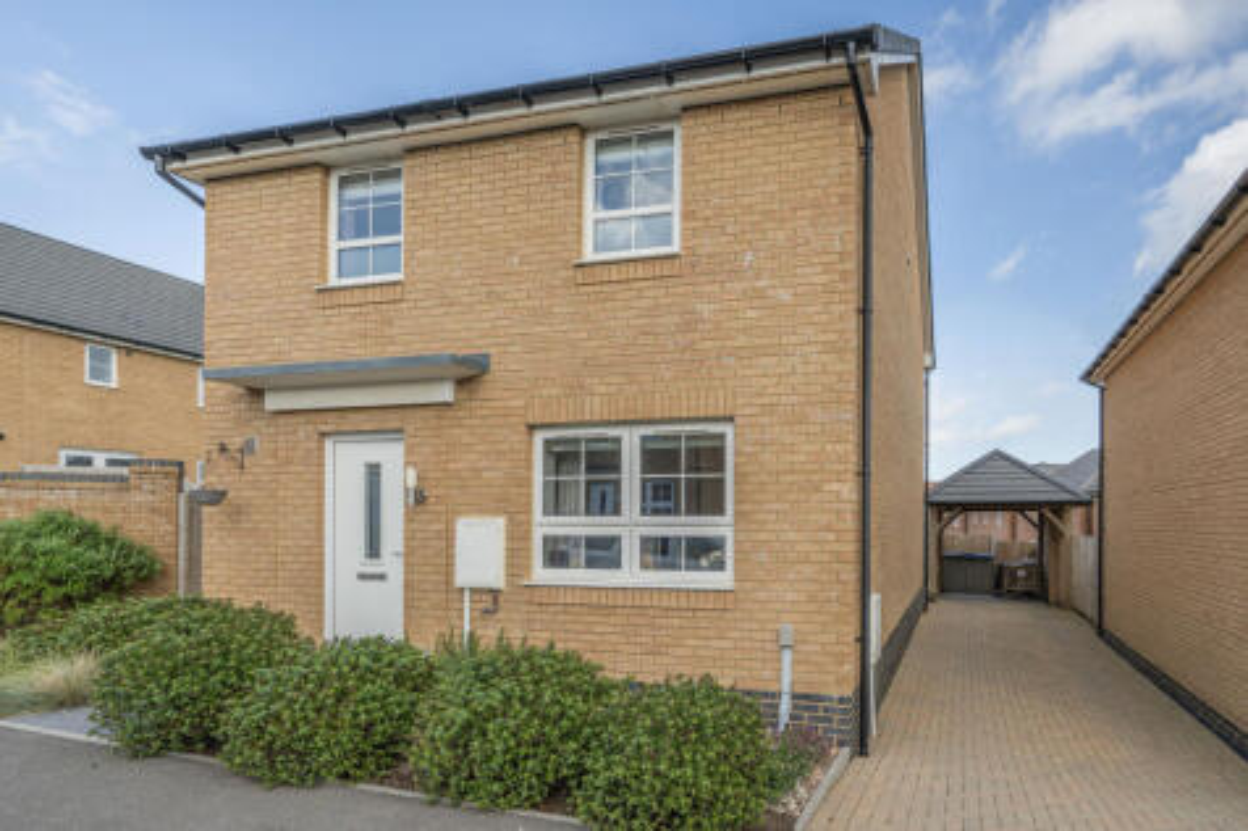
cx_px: 624
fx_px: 554
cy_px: 416
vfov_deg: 73.7
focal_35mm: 16
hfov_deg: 96.8
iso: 100
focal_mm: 16
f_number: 8
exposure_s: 1/125
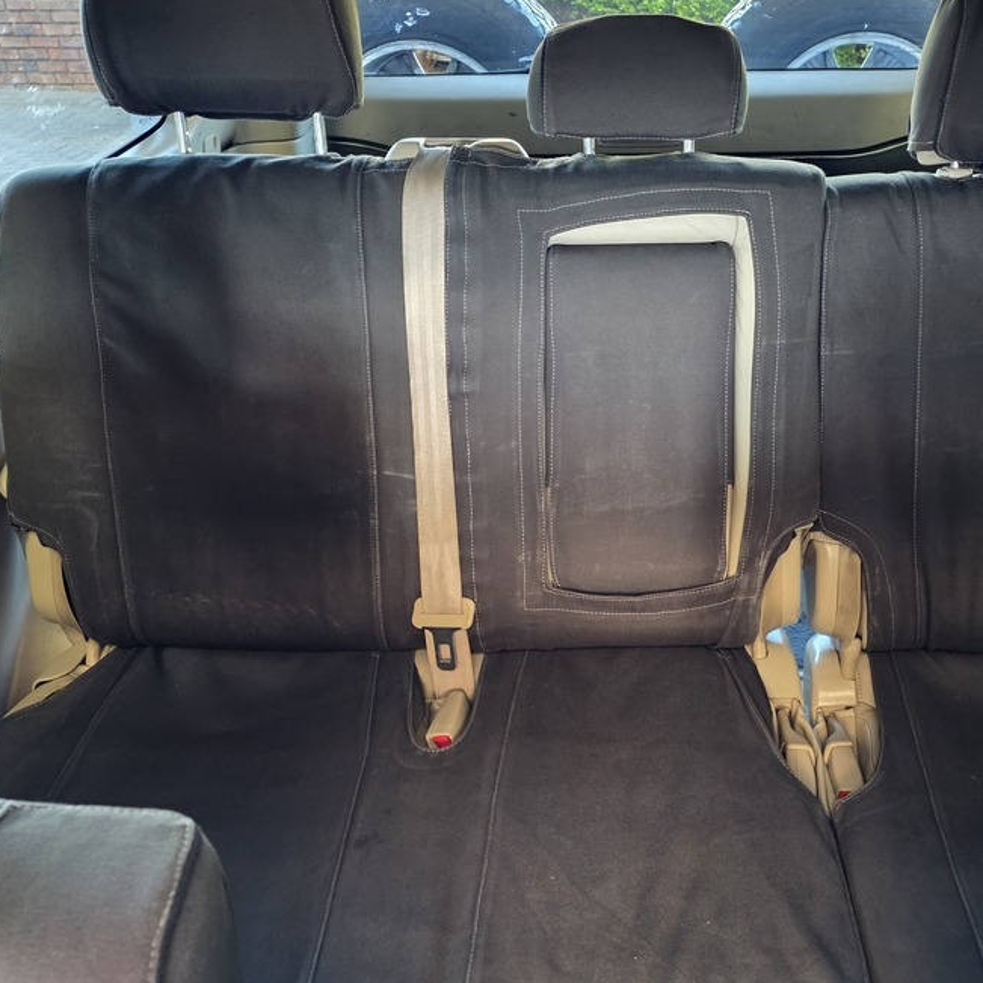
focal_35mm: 32
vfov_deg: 51.1
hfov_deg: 50.5
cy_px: 467
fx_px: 1028
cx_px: 621
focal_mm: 6.25
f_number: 1.7
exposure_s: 1/100
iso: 800
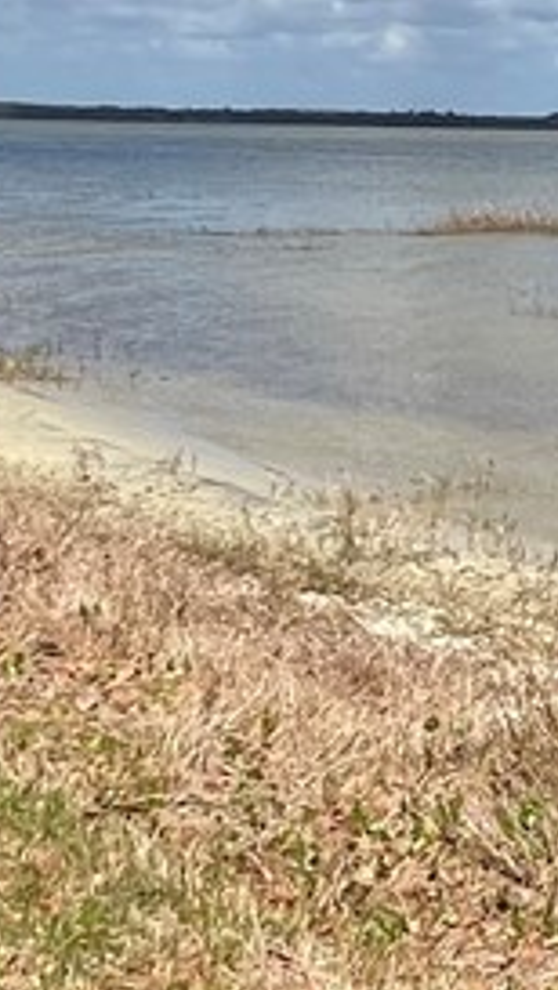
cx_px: 757
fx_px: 2179
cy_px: 490
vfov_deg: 25.6
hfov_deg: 13.9
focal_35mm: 83
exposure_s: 1/3040
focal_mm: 1.57
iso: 32
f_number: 1.8
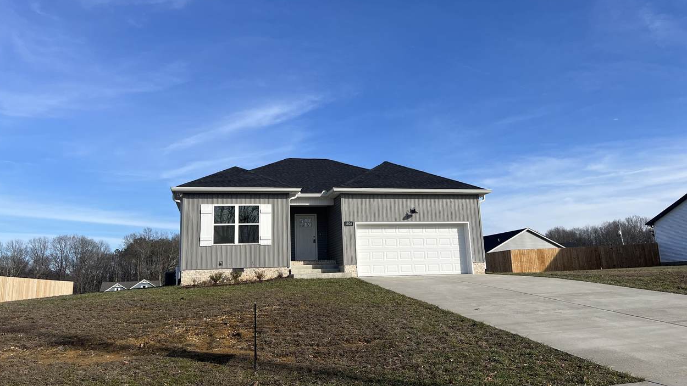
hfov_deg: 66.1
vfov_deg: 40.1
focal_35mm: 29
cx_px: 336
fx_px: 528
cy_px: 169
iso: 50
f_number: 1.5
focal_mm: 5.7
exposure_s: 1/4444
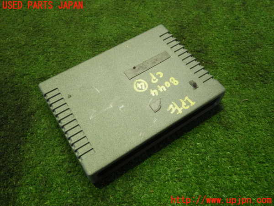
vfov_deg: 42.9
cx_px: 137
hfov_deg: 55.4
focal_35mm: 33
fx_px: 261
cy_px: 103
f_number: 2.4
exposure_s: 1/50
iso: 800
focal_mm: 5.9
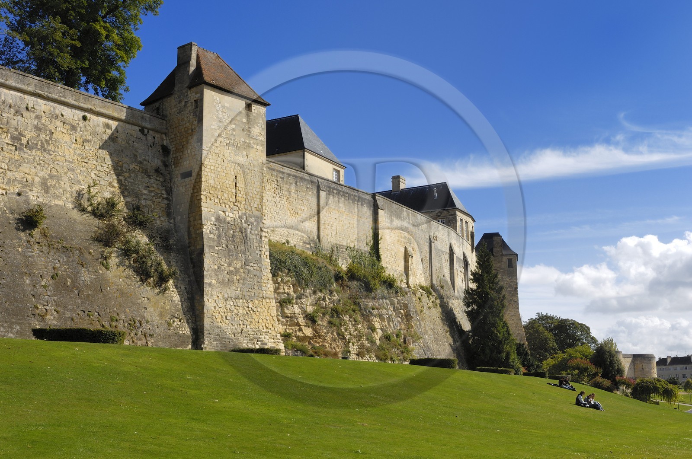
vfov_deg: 31.8
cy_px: 230
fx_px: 806
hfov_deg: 46.5
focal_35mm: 42
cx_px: 346
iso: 100
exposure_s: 1/160
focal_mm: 28
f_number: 10
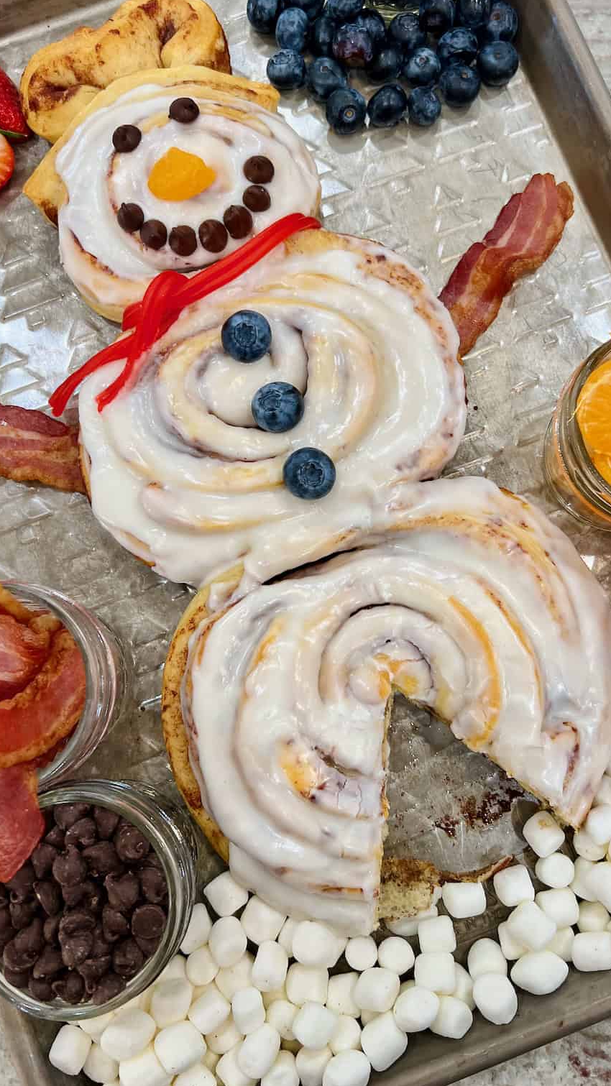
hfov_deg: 38.9
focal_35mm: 30
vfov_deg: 64.3
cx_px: 333
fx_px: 864
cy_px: 515
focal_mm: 5.7
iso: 100
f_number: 1.5
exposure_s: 1/120
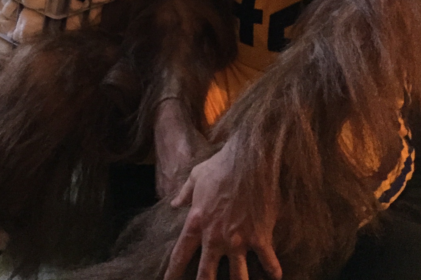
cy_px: -115
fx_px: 701
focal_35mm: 60
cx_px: 136
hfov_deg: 33.1
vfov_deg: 20.1
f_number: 2.2
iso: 1000
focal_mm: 4.15
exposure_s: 1/15
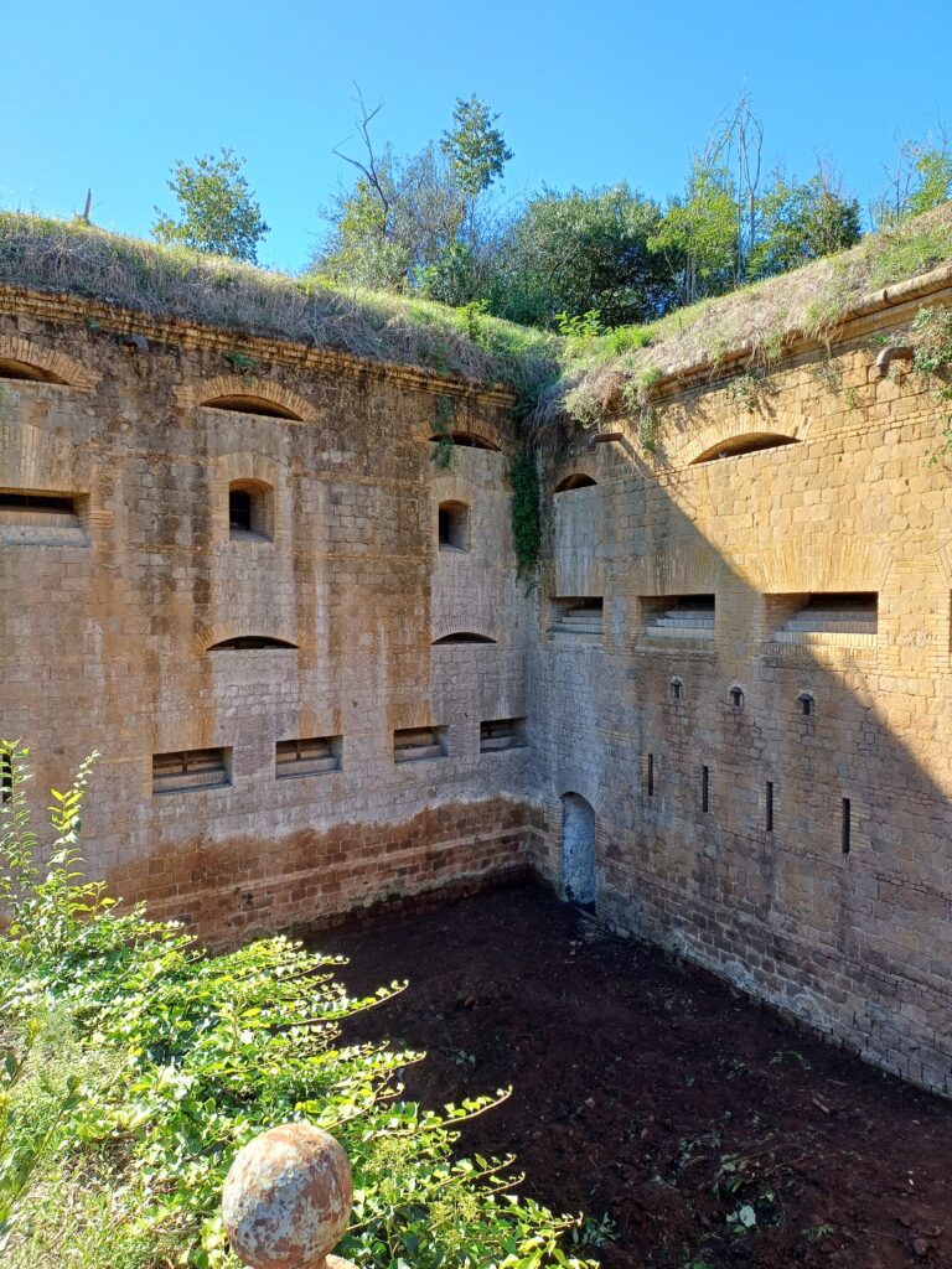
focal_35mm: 25
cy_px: 634
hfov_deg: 54.9
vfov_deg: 69.4
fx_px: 917
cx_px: 476
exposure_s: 1/231
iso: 50
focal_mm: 4.65
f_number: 1.8
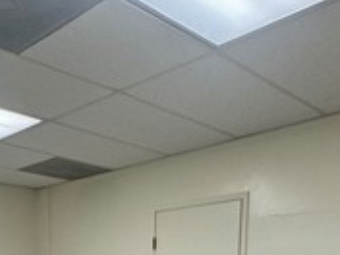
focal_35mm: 51
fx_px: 501
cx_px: 120
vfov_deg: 23.6
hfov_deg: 37.2
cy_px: 369
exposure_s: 1/120
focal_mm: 2.22
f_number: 2.2
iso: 160
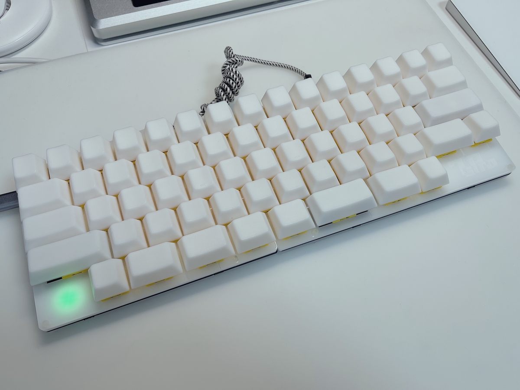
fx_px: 391
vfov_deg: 53.1
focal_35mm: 26
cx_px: 260
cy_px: 195
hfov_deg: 67.3
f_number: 1.6
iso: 32
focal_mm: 5.1
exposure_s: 1/130
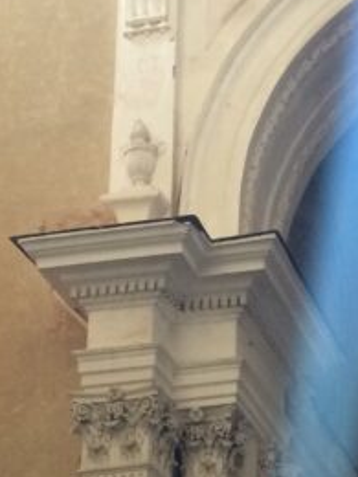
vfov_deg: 16.5
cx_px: 334
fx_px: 1572
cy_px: 587
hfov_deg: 12.9
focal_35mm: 114
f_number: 2.2
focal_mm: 4.15
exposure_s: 1/33
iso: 200
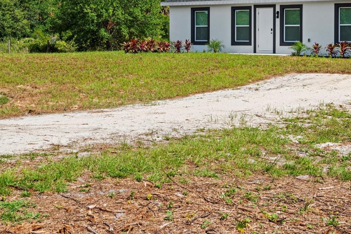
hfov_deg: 32.5
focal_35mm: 60
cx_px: 279
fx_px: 585
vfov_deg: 22.3
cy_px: 47
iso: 800
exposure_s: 1/1000
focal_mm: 35
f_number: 8
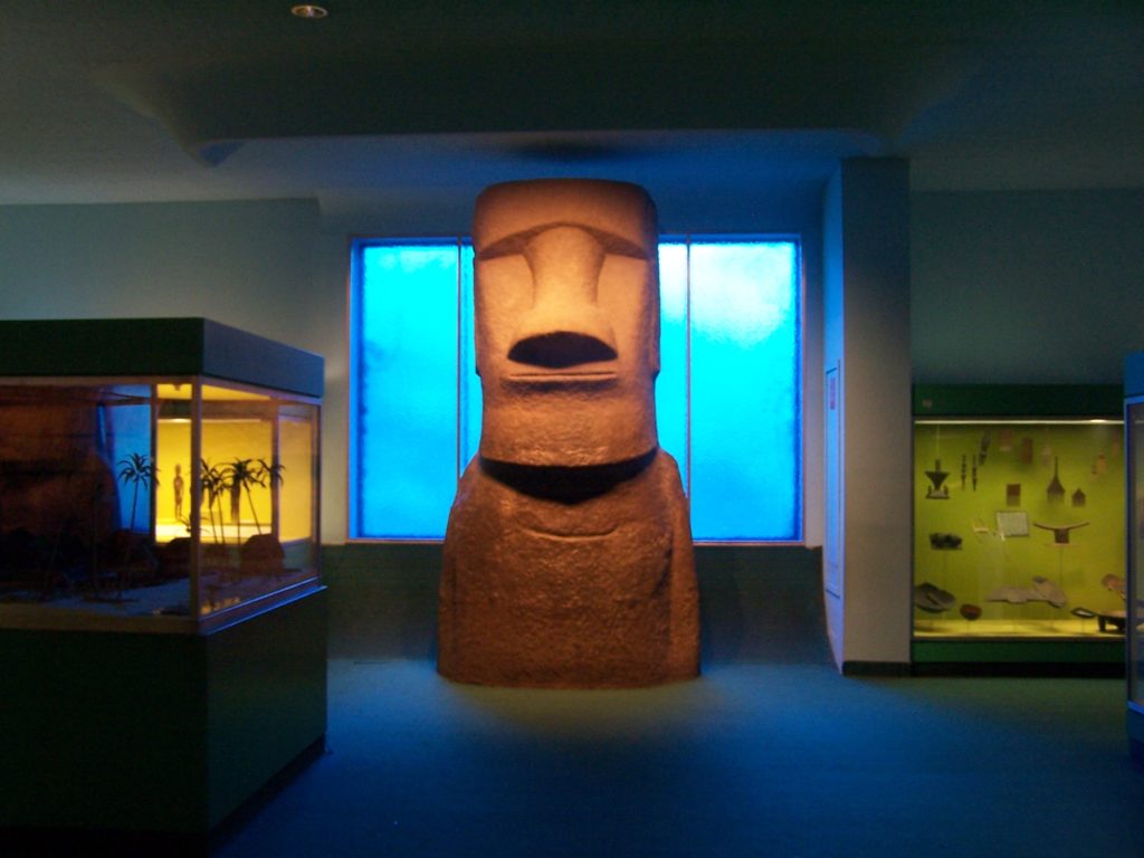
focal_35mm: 38
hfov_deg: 49.0
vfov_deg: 37.7
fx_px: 1256
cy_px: 429
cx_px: 572
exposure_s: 1/8
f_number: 2.8
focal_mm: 6.3
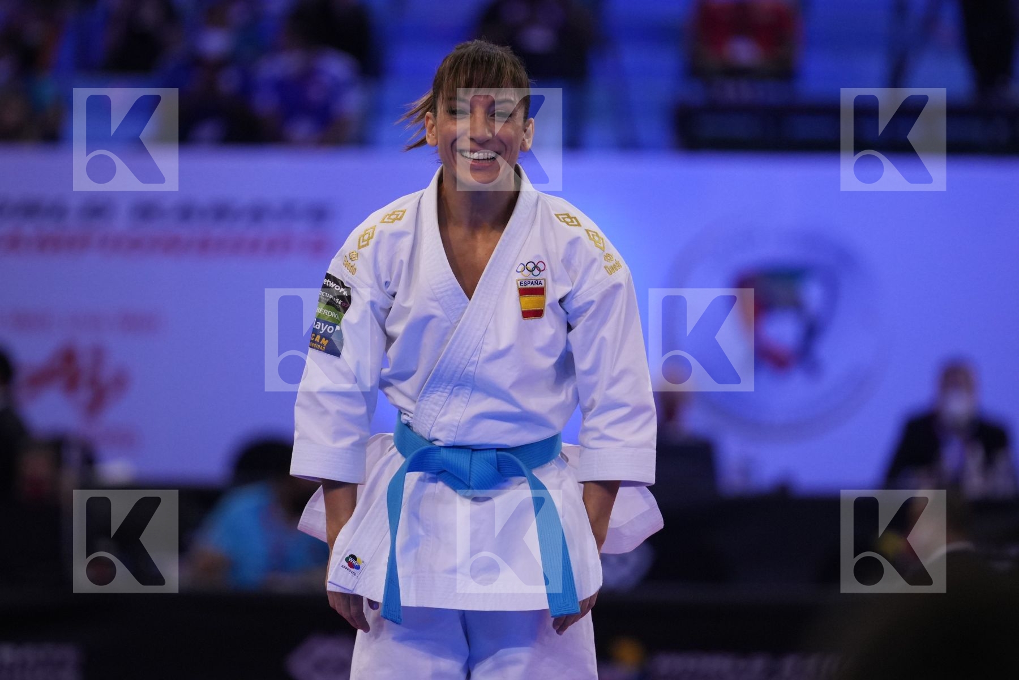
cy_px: 340
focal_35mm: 300
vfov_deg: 4.6
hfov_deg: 6.9
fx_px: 8491
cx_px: 510
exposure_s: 1/1000
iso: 1600
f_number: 2.8
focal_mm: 200
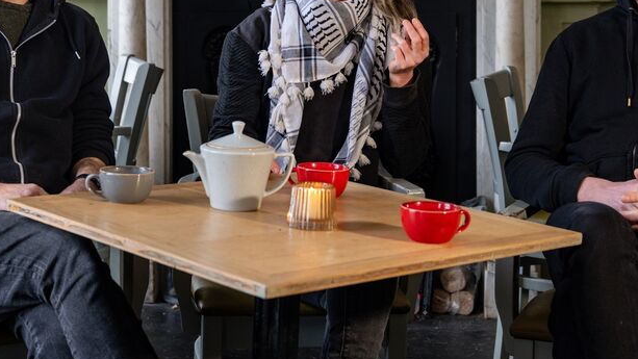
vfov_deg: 14.6
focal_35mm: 82
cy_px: 24
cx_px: 314
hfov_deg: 25.9
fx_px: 1387
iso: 800
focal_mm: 40
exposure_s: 1/125
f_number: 3.5
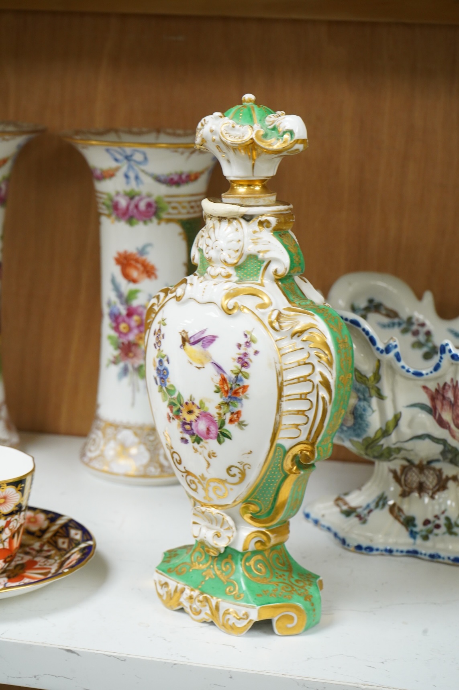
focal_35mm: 66
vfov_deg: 30.5
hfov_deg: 20.6
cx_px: 230
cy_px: 345
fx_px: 1264
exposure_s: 1/80
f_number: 9
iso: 2500
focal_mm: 66
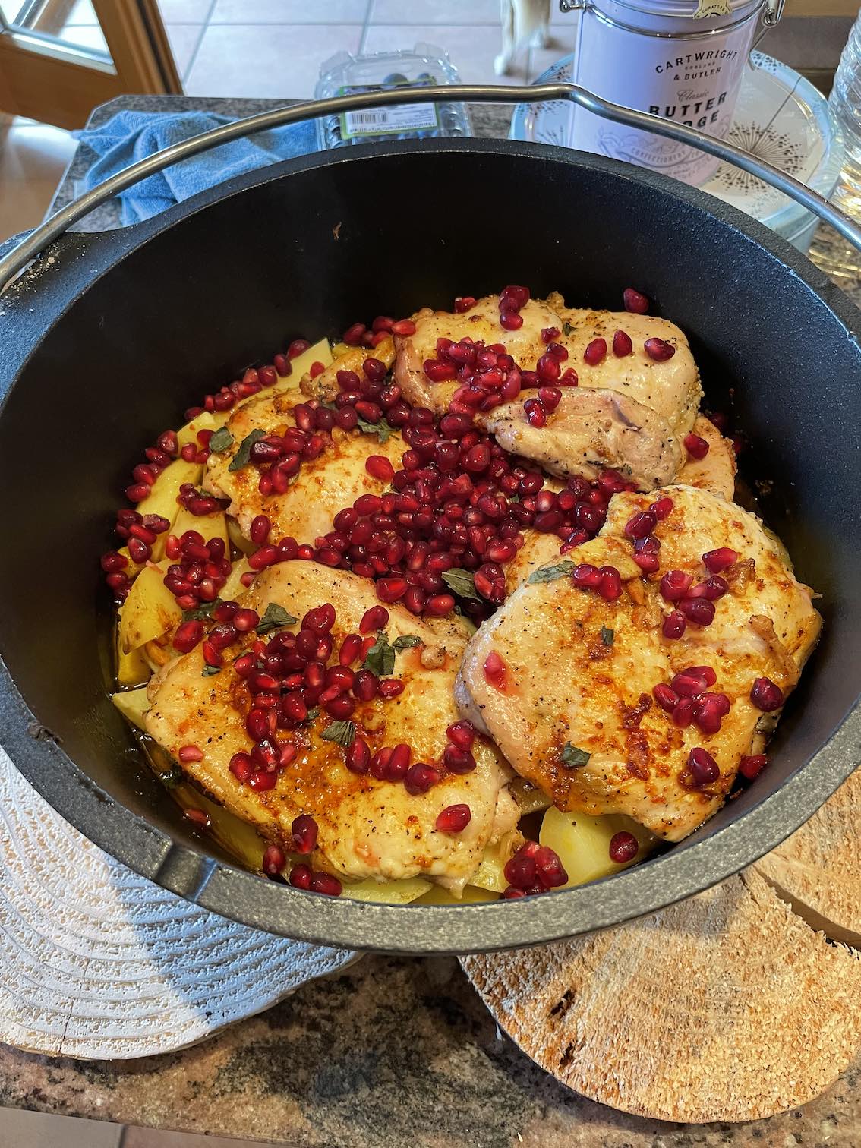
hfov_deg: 53.1
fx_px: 862
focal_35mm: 26
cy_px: 574
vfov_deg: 67.3
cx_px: 430
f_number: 1.6
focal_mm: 4.2
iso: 250
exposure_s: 1/50
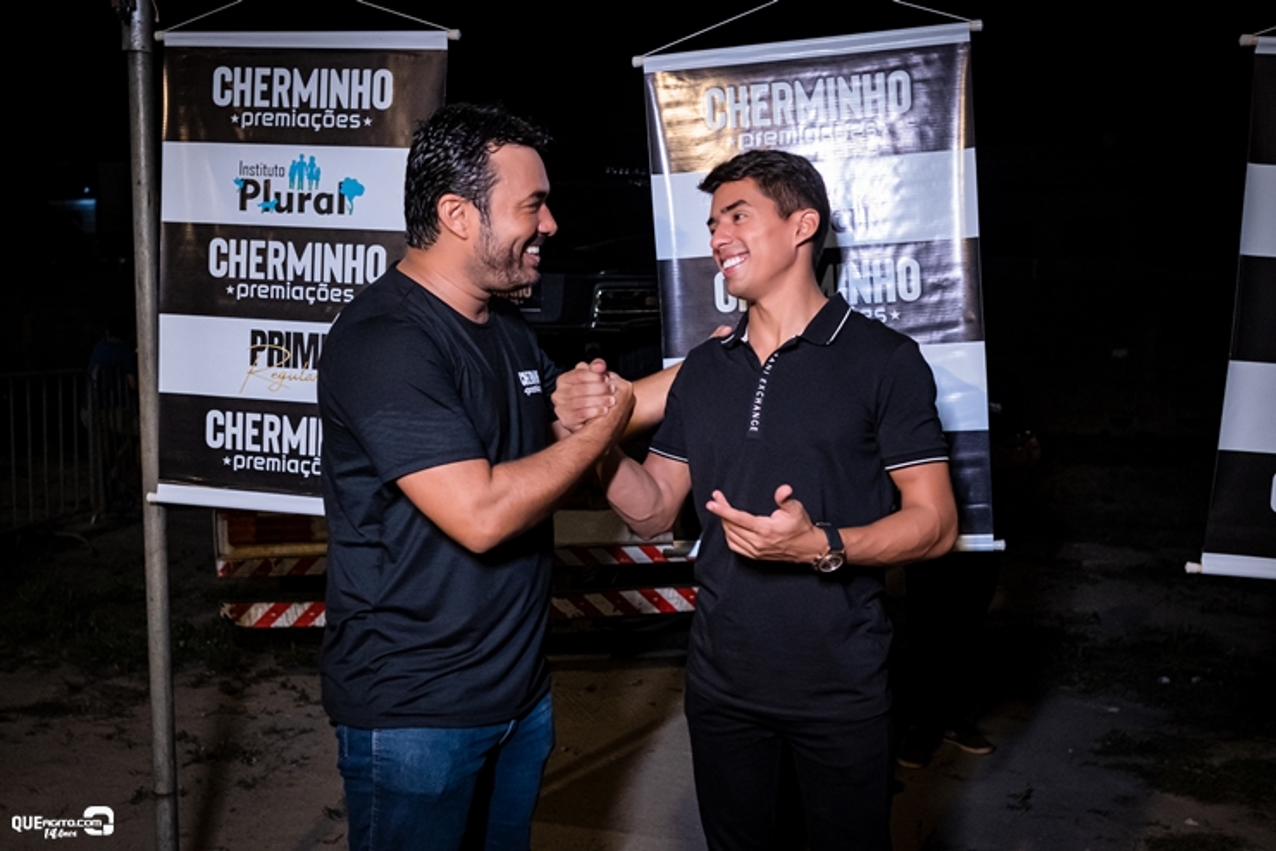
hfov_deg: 53.1
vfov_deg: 36.9
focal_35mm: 36
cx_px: 638
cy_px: 426
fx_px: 1276
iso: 2000
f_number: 2.8
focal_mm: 24
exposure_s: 1/320
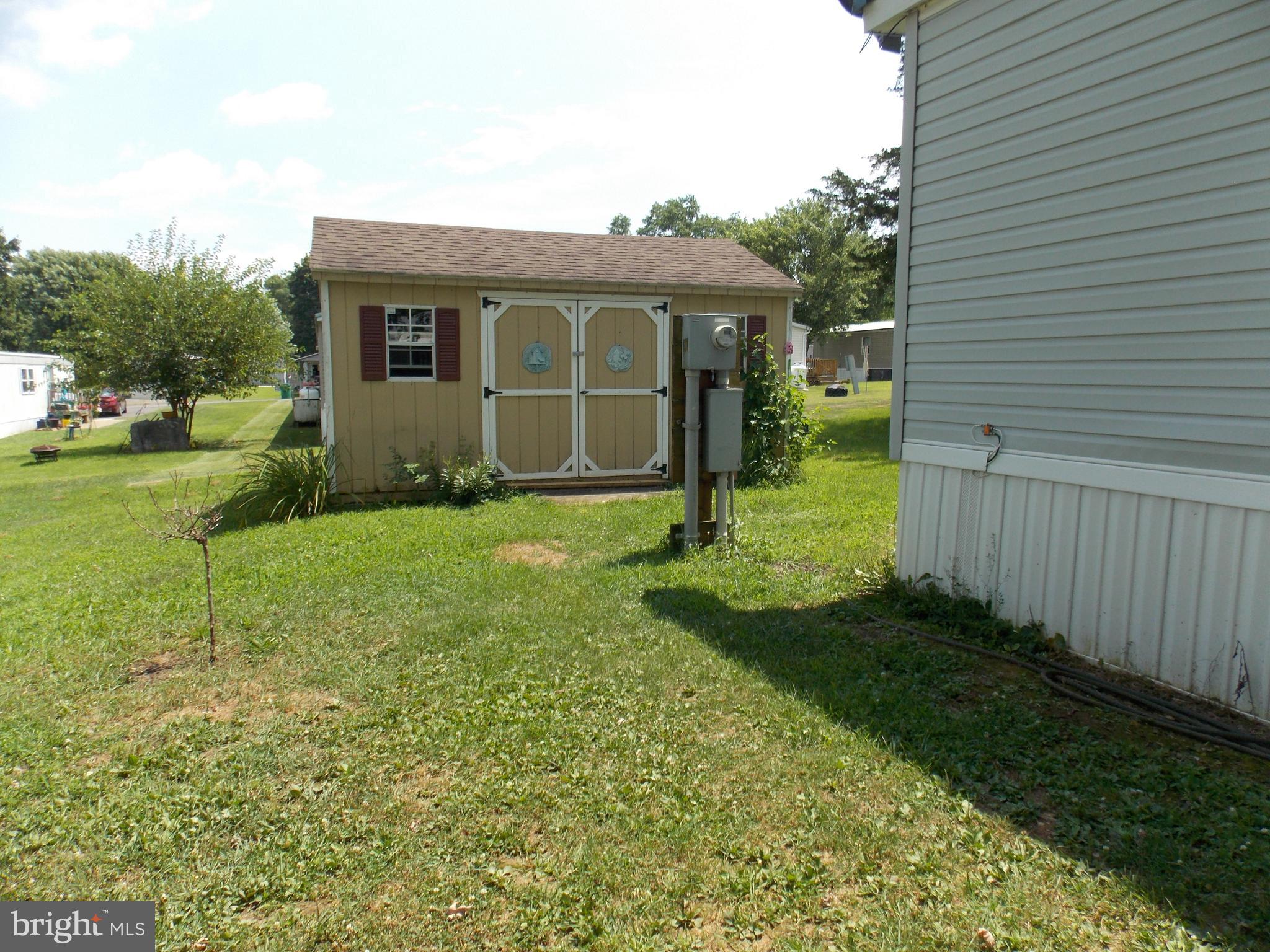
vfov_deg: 58.9
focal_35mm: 23
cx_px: 635
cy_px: 476
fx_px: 844
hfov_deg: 73.9
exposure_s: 1/640
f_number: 3.1
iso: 80
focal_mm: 4
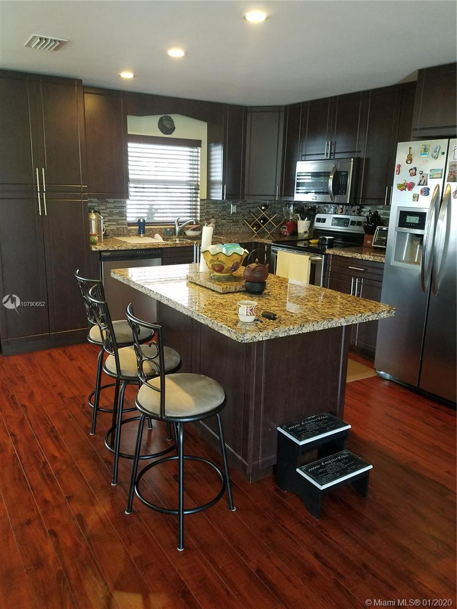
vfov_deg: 67.3
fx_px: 458
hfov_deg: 53.1
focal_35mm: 26
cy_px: 304
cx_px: 228
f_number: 1.7
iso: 250
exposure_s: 1/17
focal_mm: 4.2
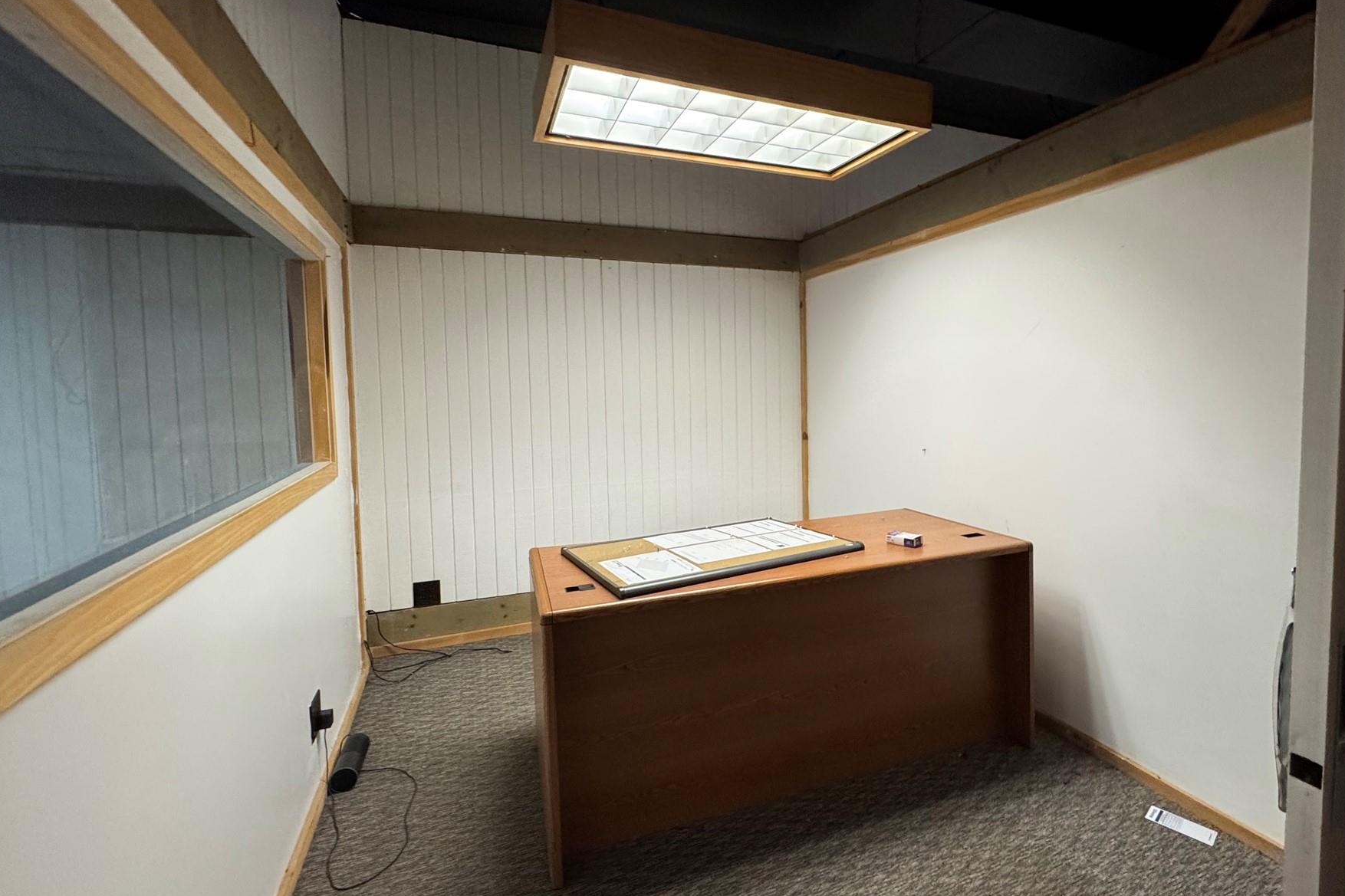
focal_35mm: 17
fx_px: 635
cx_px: 742
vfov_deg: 70.4
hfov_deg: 93.0
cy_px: 420
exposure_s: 1/120
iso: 320
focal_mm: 2.22
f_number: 2.2
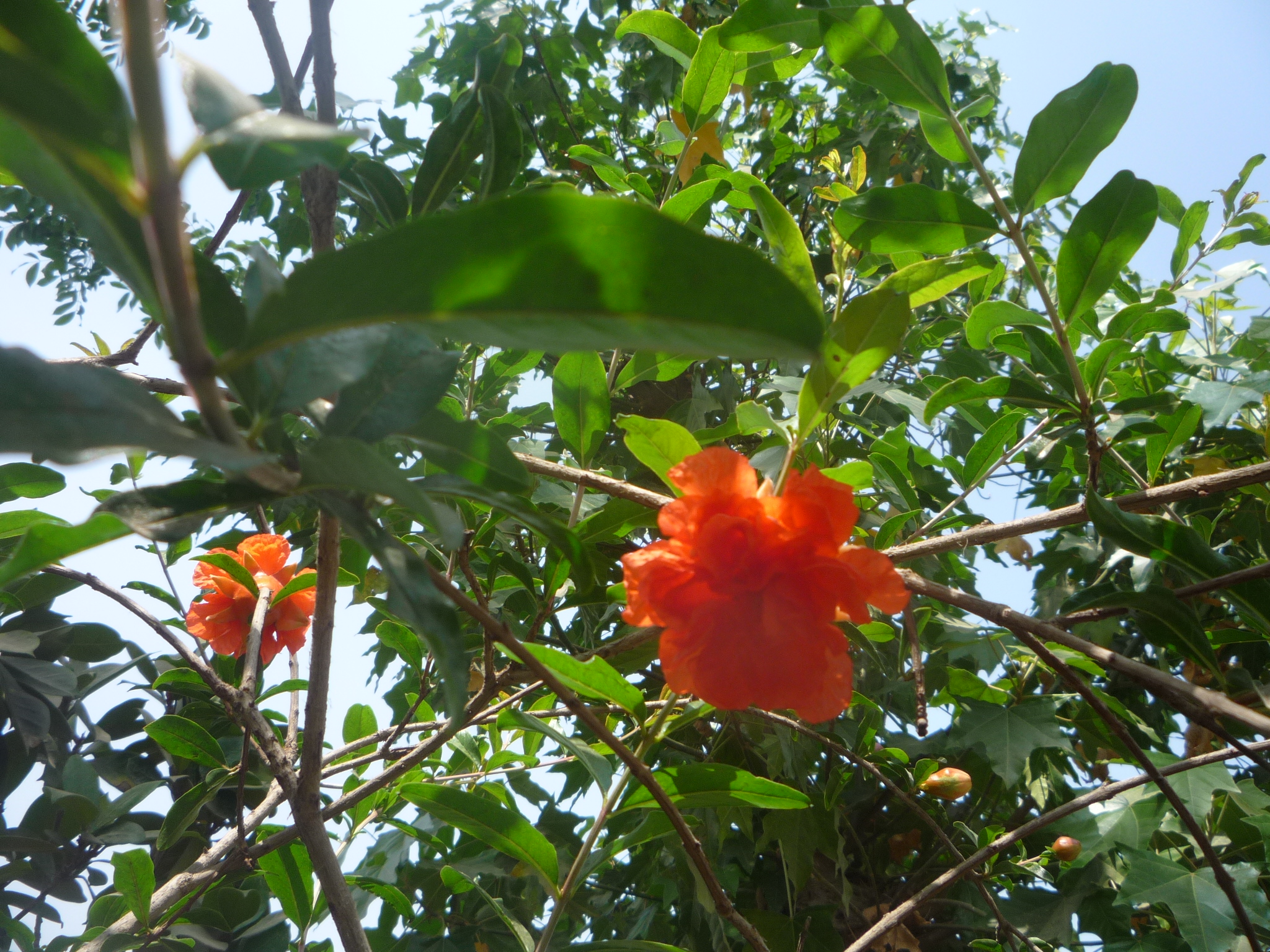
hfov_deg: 60.0
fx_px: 1101
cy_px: 476
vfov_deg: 46.8
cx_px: 635
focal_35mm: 30
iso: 100
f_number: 4
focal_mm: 5.2
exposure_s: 1/250
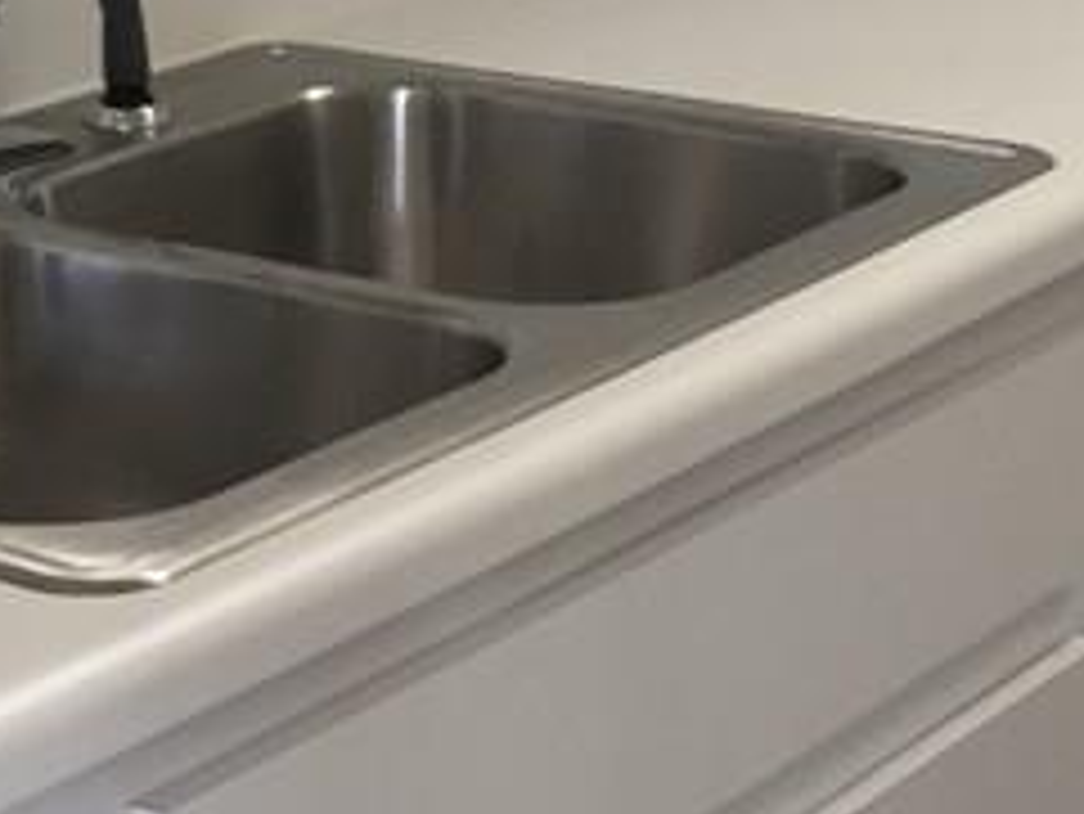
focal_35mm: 123
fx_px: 3854
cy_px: 67
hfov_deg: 15.9
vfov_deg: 12.0
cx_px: 261
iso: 80
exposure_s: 1/30
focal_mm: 4.15
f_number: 2.2
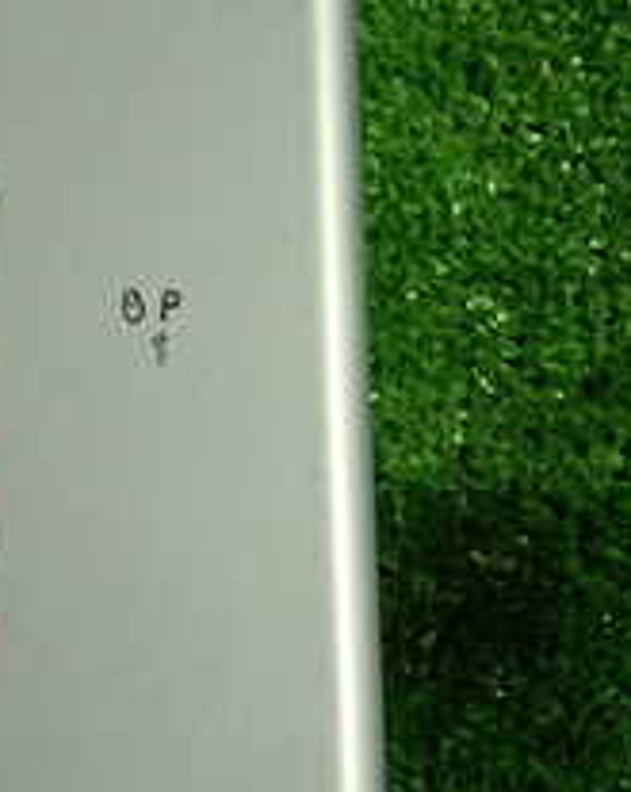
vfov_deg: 22.5
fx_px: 1989
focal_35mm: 85
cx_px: -191
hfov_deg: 17.0
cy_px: 432
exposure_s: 1/30
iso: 250
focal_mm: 5.4
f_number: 2.3
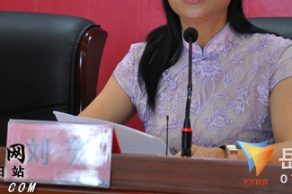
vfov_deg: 6.3
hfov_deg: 9.5
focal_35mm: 216
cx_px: 161
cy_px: 32
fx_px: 1749
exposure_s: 1/25
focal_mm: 85
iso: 1000
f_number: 5.6
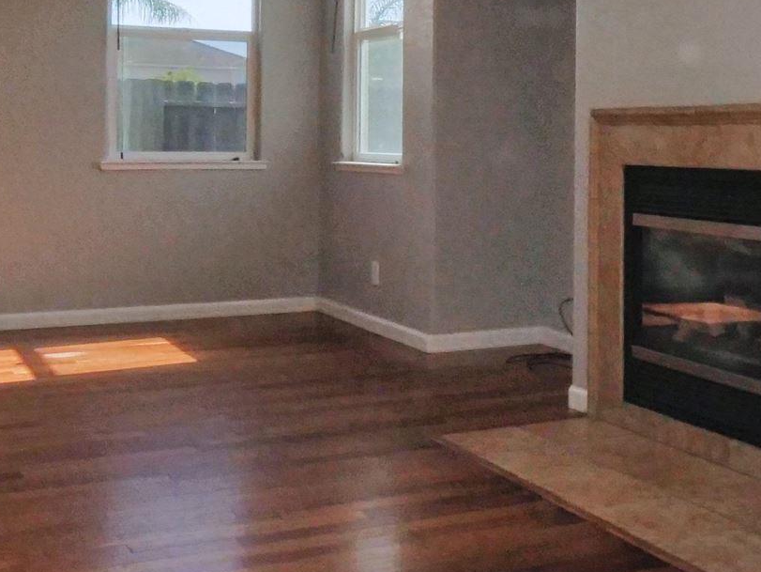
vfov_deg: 27.2
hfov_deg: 35.5
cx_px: 558
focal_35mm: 53
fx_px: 1166
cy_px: 141
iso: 800
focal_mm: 7
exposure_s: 1/160
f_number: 16
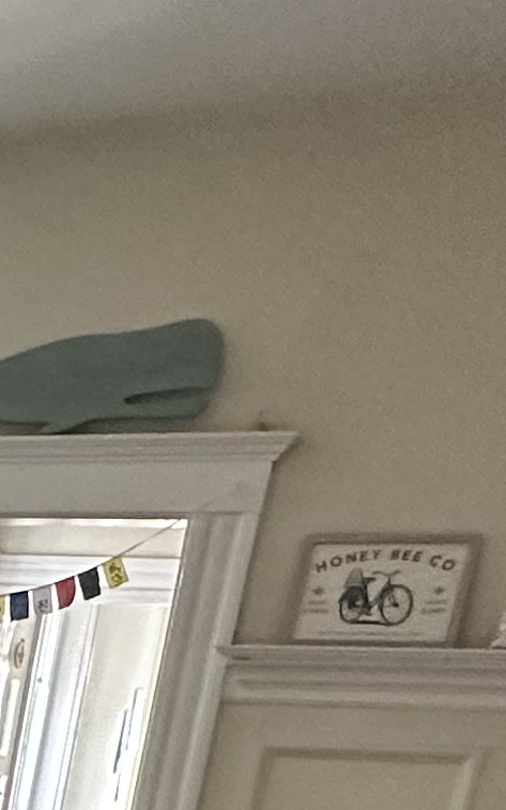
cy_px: 1357
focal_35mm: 79
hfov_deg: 12.6
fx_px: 1743
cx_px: -735
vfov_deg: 20.5
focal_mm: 2.22
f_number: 2.2
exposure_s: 1/99
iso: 320
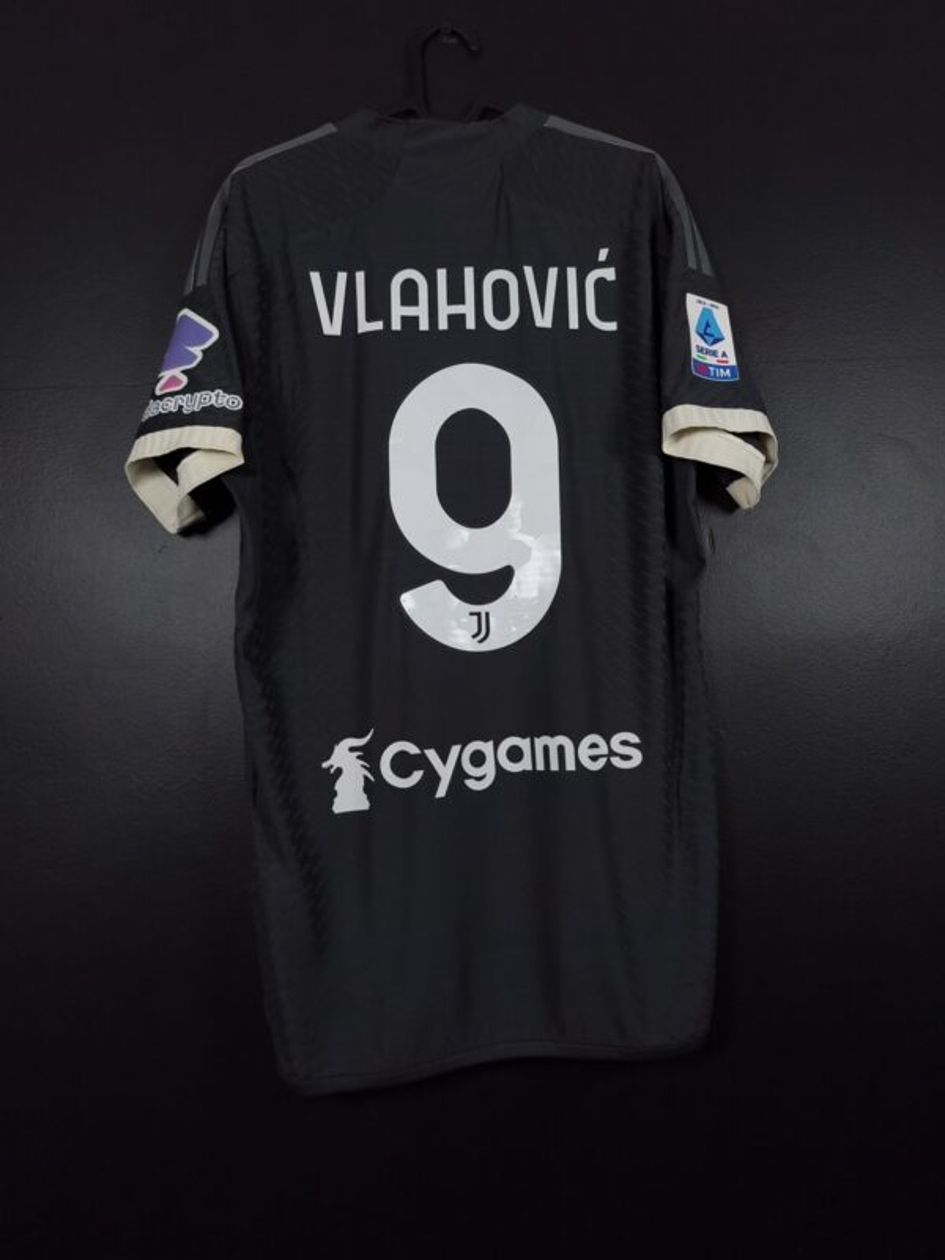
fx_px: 837
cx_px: 472
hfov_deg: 58.9
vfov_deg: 73.9
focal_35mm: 23
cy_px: 630
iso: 250
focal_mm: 6.57
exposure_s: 1/125
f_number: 1.6
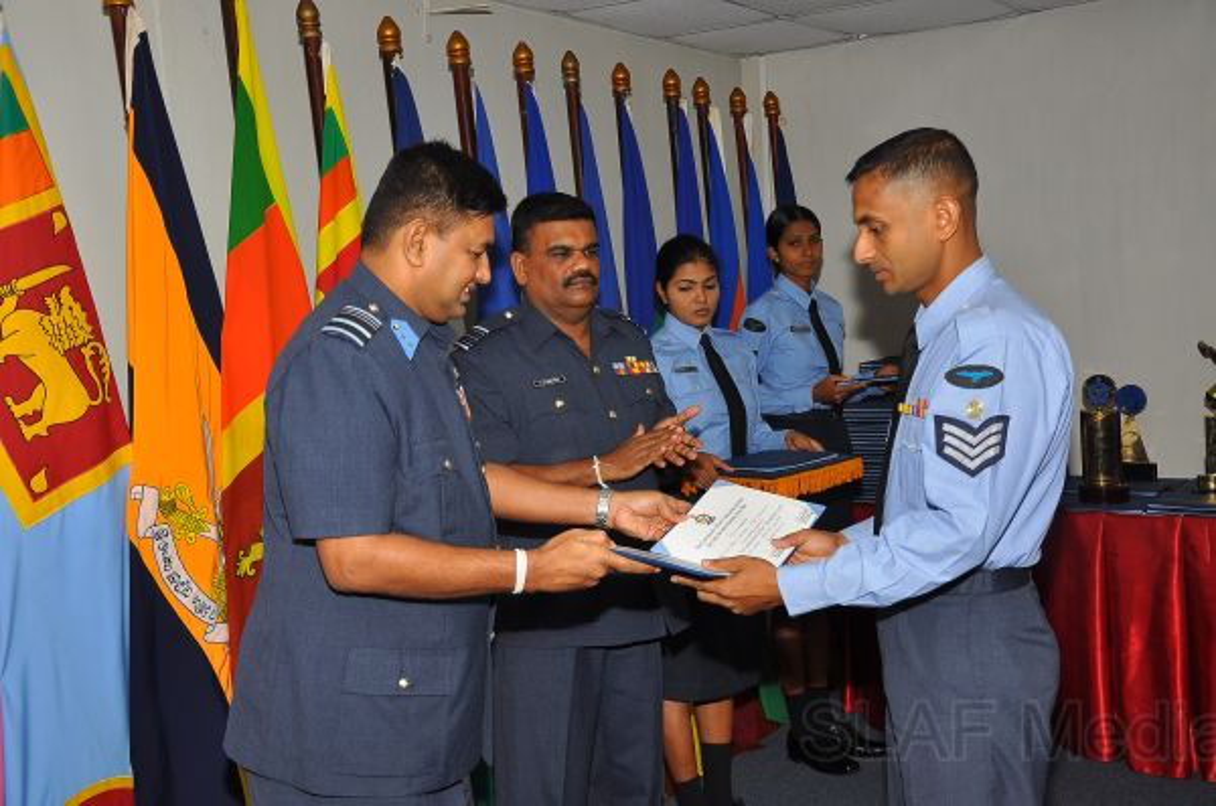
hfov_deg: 49.6
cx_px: 608
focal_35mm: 39
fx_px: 1315
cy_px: 403
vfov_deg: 34.1
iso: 250
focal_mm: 26
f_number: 5.6
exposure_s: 1/90
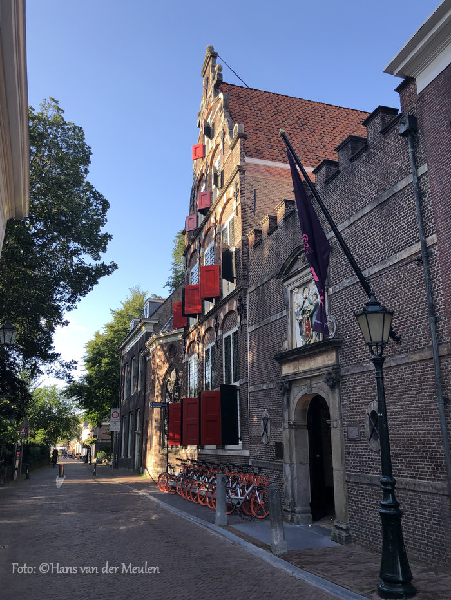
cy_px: 300
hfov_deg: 49.8
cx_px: 226
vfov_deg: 63.4
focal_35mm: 28
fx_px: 486
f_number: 1.8
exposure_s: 1/425
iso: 20
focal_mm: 3.99
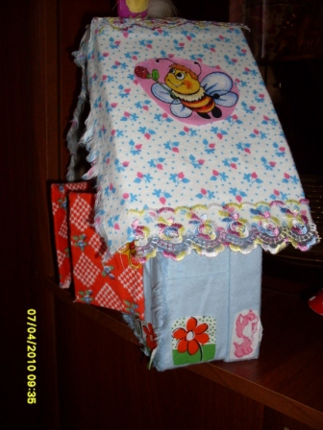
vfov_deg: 49.0
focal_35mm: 38
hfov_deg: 37.7
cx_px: 162
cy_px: 215
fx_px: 473
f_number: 2.8
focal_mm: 6.3
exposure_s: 1/45
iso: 100
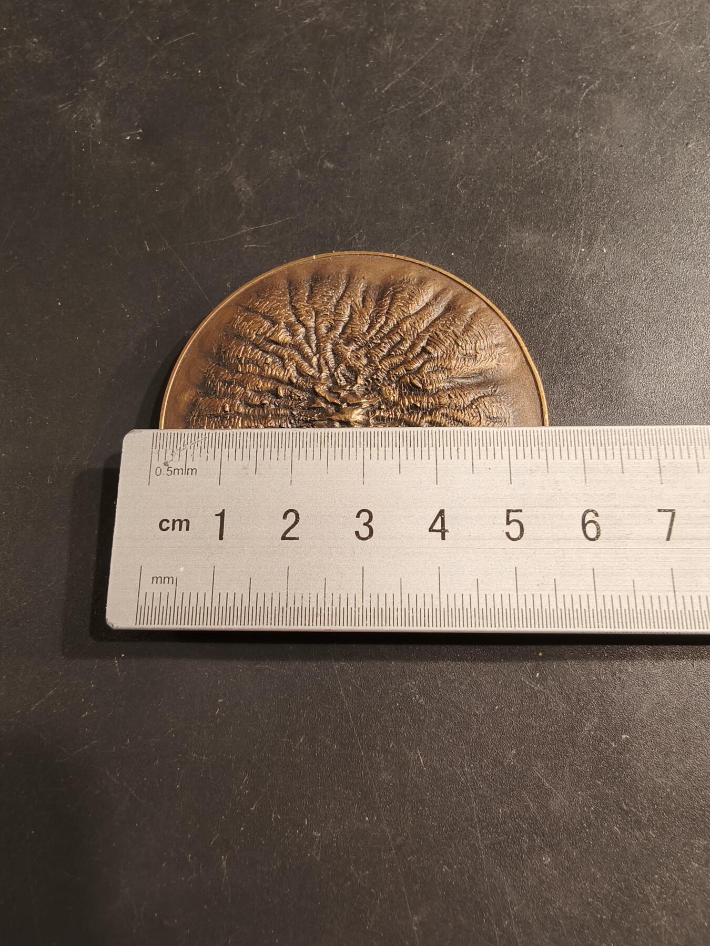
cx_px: 355
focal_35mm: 23
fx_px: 629
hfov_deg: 58.9
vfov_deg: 73.9
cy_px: 473
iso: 250
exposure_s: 1/100
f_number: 2
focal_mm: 2.32
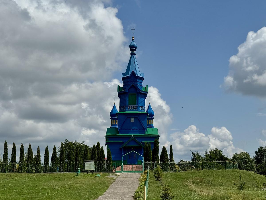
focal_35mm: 48
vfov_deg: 30.3
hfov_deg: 39.7
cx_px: 133
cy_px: 100
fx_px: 369
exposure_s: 1/12500
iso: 80
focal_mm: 6.76
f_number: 1.78
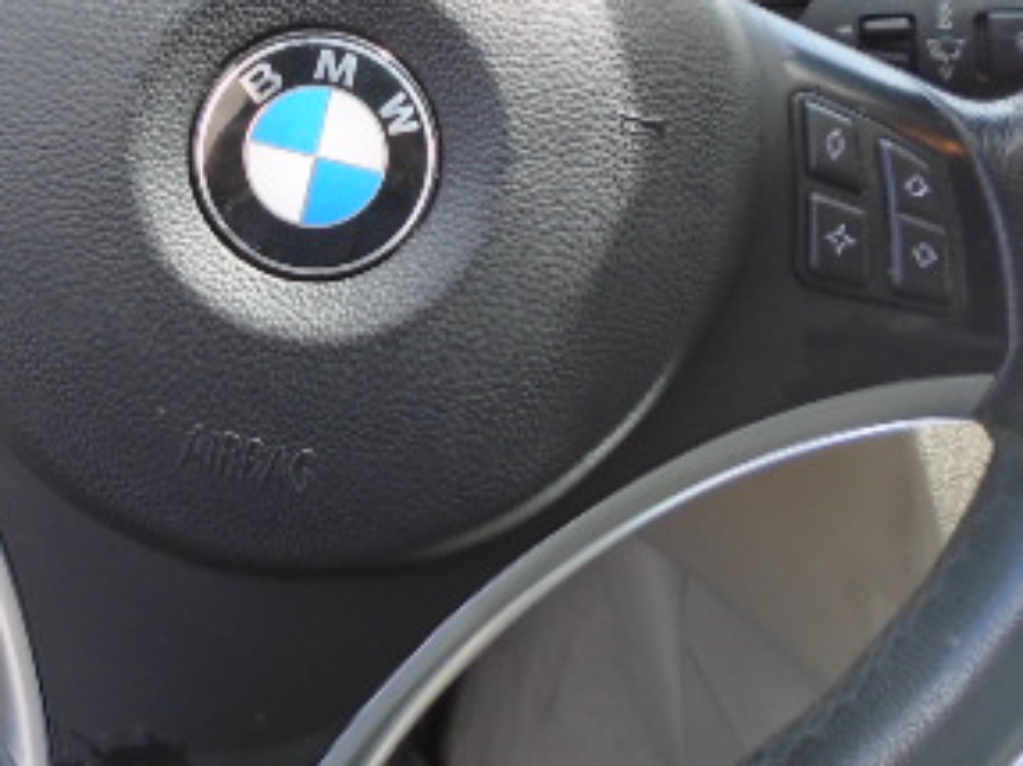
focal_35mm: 58
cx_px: 303
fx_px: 1713
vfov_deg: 24.6
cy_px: 107
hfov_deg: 32.8
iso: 100
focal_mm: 4.6
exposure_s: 1/80
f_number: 3.2
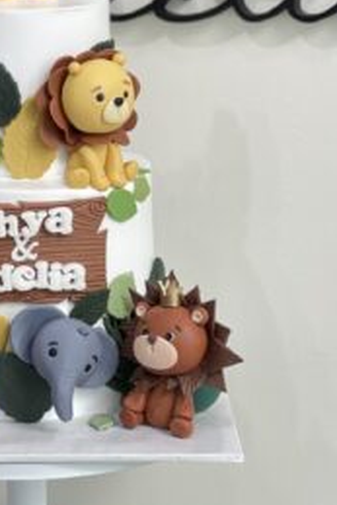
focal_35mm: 137
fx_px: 1921
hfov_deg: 10.0
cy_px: 118
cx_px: 27
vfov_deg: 14.9
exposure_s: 1/100
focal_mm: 7.5
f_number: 2.2
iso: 100
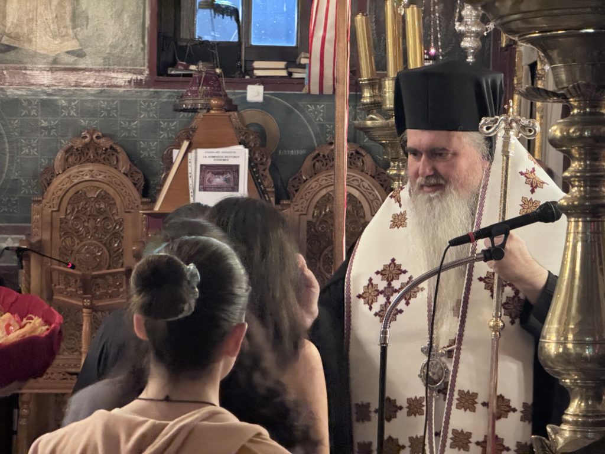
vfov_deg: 12.3
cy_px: 227
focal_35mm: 120
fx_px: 2097
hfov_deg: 16.4
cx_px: 302
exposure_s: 1/20
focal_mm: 15.66
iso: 1600
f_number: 2.8
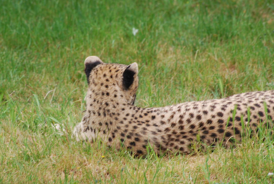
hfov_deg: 4.2
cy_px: 100
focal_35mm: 493
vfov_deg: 2.8
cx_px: 132
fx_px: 3758
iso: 160
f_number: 8
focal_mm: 300
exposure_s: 1/125
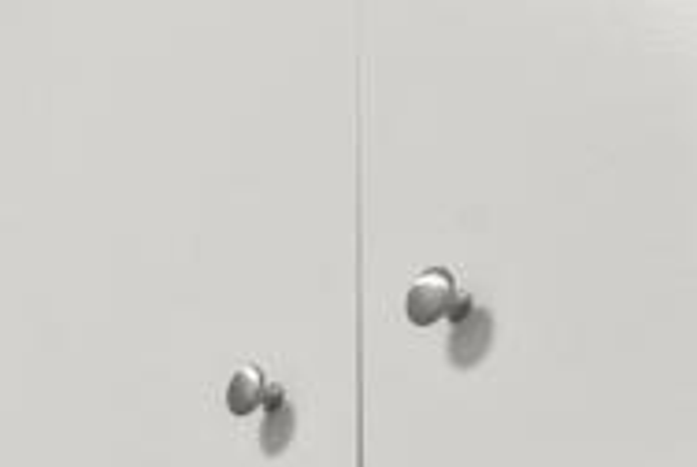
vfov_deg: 12.6
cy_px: 1086
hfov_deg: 20.9
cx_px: -245
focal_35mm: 87
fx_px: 1687
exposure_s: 1/30
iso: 2000
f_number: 8
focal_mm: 16
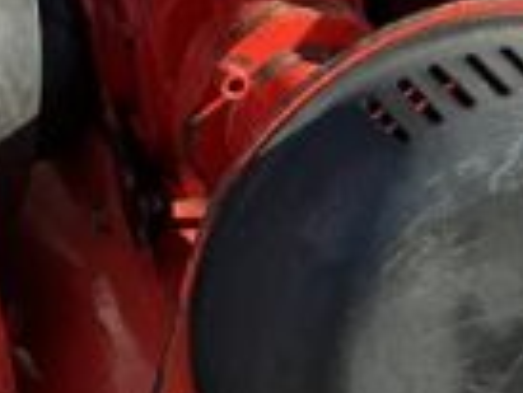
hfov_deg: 9.4
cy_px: 176
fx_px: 3160
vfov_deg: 7.1
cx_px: 519
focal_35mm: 209
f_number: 1.8
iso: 25
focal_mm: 3
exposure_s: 1/739
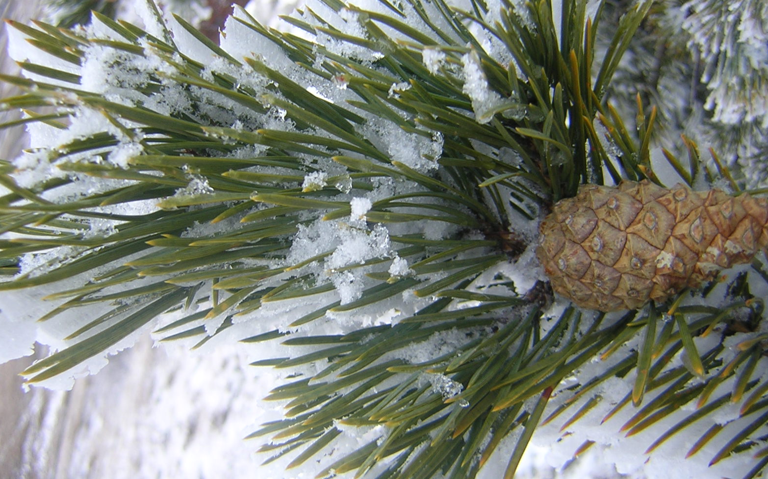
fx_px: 816
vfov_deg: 32.7
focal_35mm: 39
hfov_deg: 50.4
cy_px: 232
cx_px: 381
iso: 100
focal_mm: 4.7
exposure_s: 1/39.8
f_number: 2.6
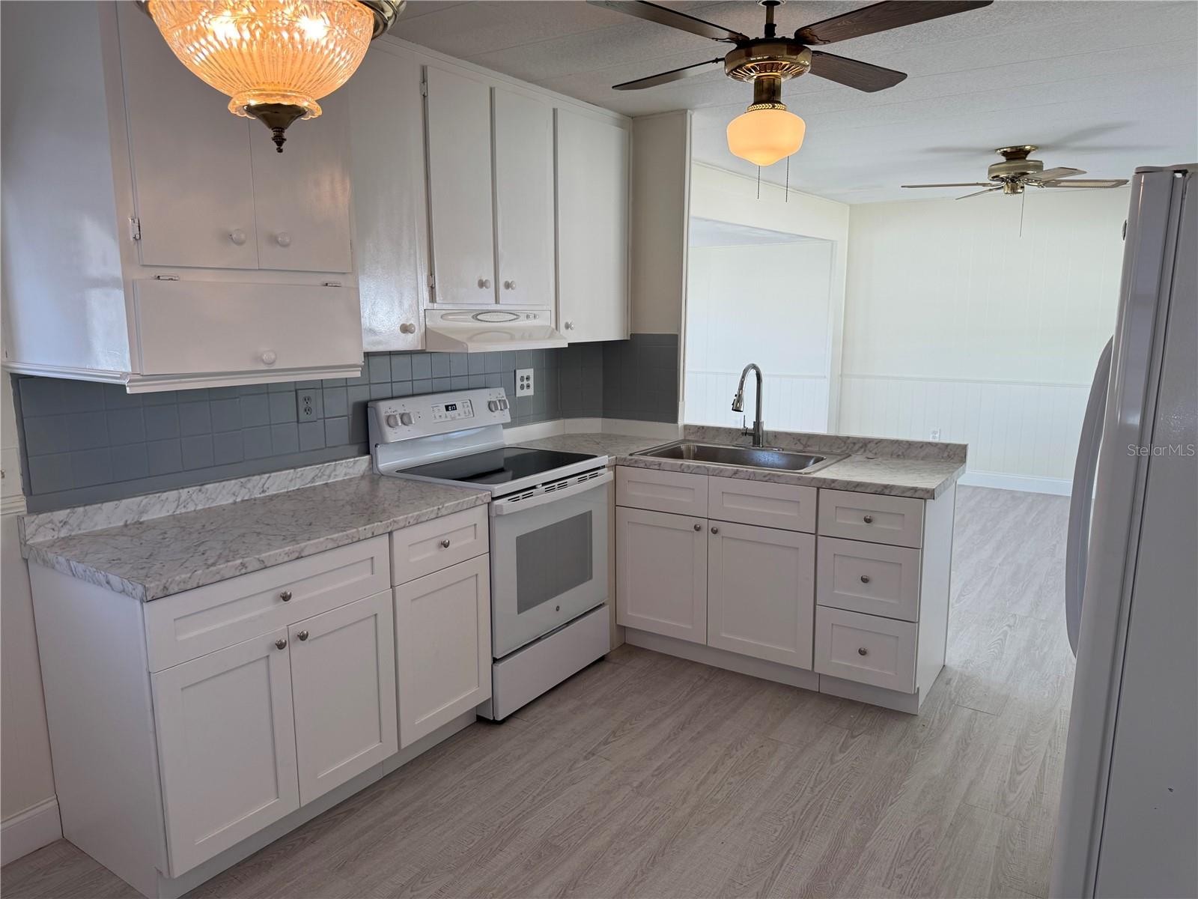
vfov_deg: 56.8
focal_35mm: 24
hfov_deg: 71.6
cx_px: 599
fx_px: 831
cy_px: 450
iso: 64
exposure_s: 1/180
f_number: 1.78
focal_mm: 6.76
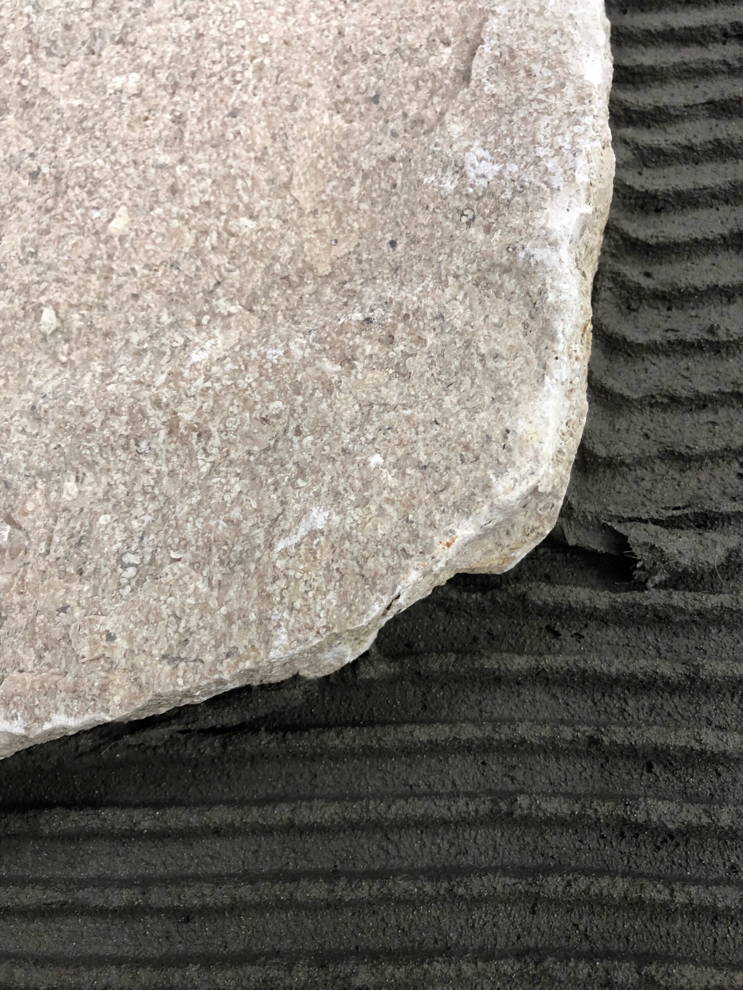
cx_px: 372
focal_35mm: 28
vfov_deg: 63.4
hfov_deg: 49.7
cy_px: 495
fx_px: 801
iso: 40
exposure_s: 1/30
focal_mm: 3.99
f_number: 1.8
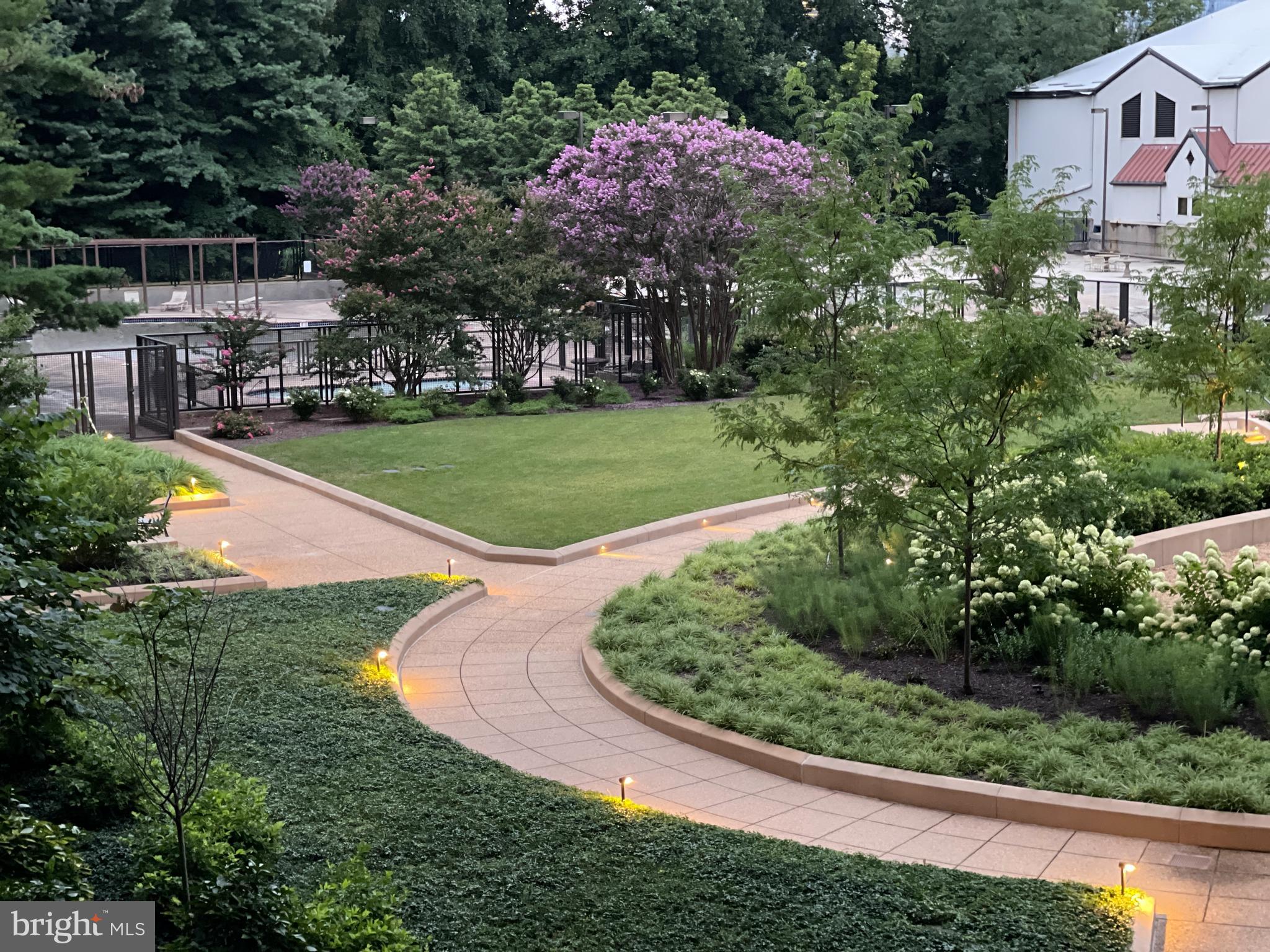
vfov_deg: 22.9
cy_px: 476
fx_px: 2348
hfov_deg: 30.3
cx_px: 635
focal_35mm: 64
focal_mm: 7.5
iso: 500
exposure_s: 1/15
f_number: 2.2
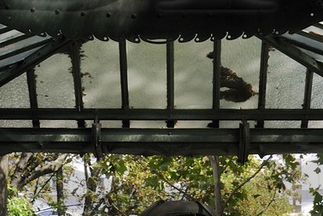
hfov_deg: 12.8
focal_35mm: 161
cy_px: -129
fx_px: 1444
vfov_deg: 8.3
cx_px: 177
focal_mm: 38
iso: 200
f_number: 6.3
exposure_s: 1/160
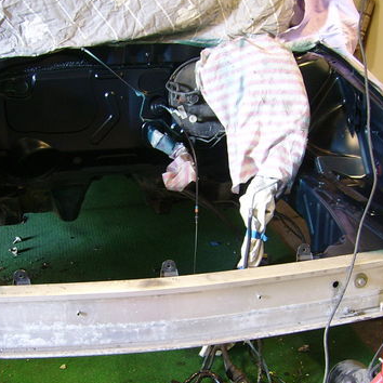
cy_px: 226
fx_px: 701
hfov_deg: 30.4
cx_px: 146
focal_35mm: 56
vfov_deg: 30.5
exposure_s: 1
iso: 100
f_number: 2.8
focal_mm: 5.95
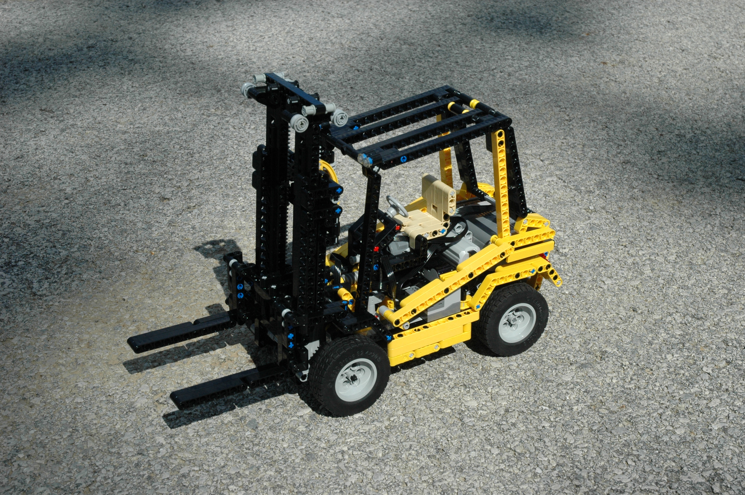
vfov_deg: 23.7
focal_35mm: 57
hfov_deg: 35.1
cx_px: 372
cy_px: 248
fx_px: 1179
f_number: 13
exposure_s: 1/640
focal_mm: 38
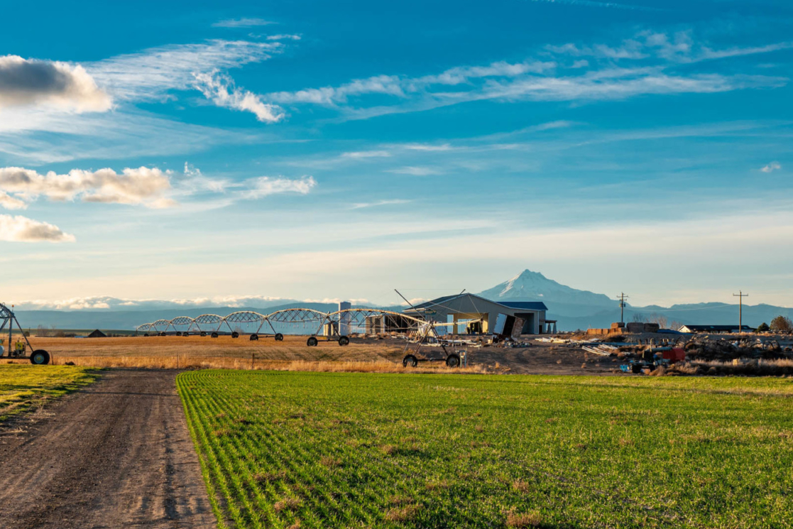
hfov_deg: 30.5
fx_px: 1454
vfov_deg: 20.6
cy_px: 291
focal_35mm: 66
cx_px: 403
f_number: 3.5
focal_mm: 17.55
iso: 100
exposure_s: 1/640
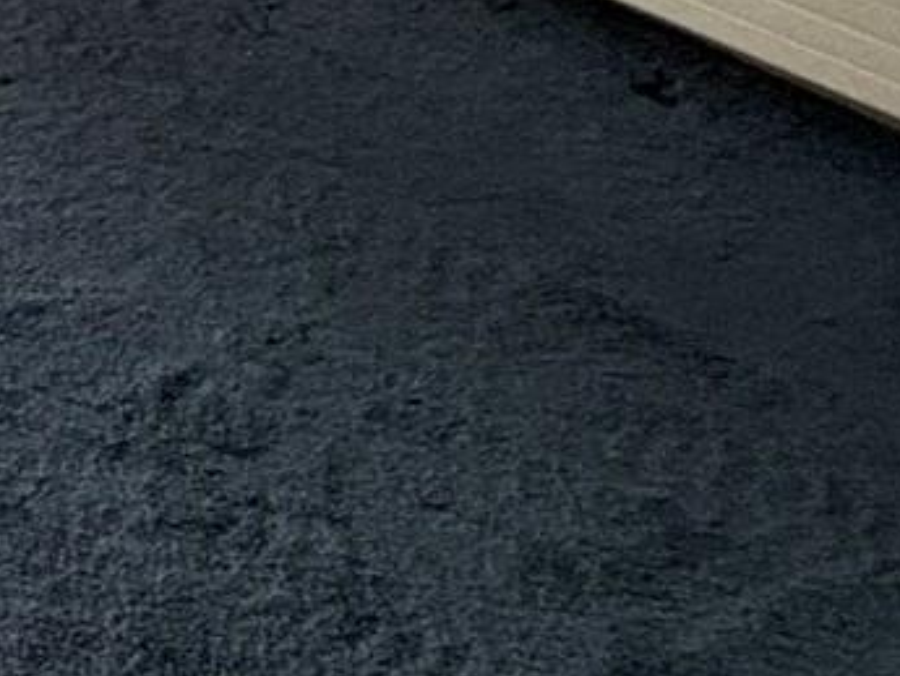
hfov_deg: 16.5
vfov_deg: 13.3
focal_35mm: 83
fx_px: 2159
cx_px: -1004
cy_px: -929
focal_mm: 2.22
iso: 200
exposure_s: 1/120
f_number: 2.2
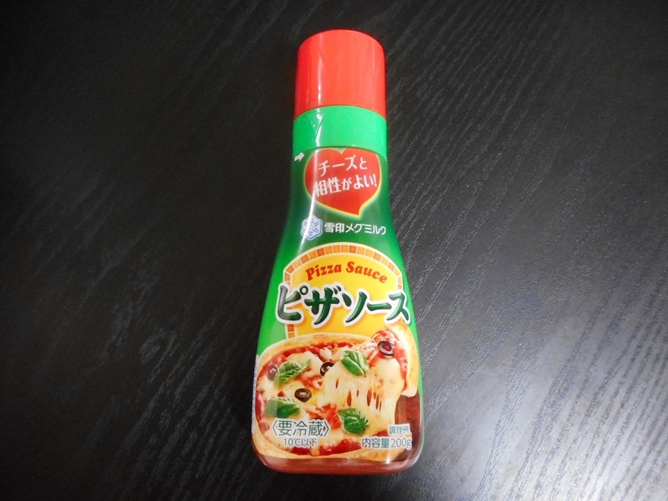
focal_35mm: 25
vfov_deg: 54.9
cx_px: 334
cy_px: 250
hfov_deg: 69.4
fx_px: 482
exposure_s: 1/8
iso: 720
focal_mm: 4.5
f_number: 3.7
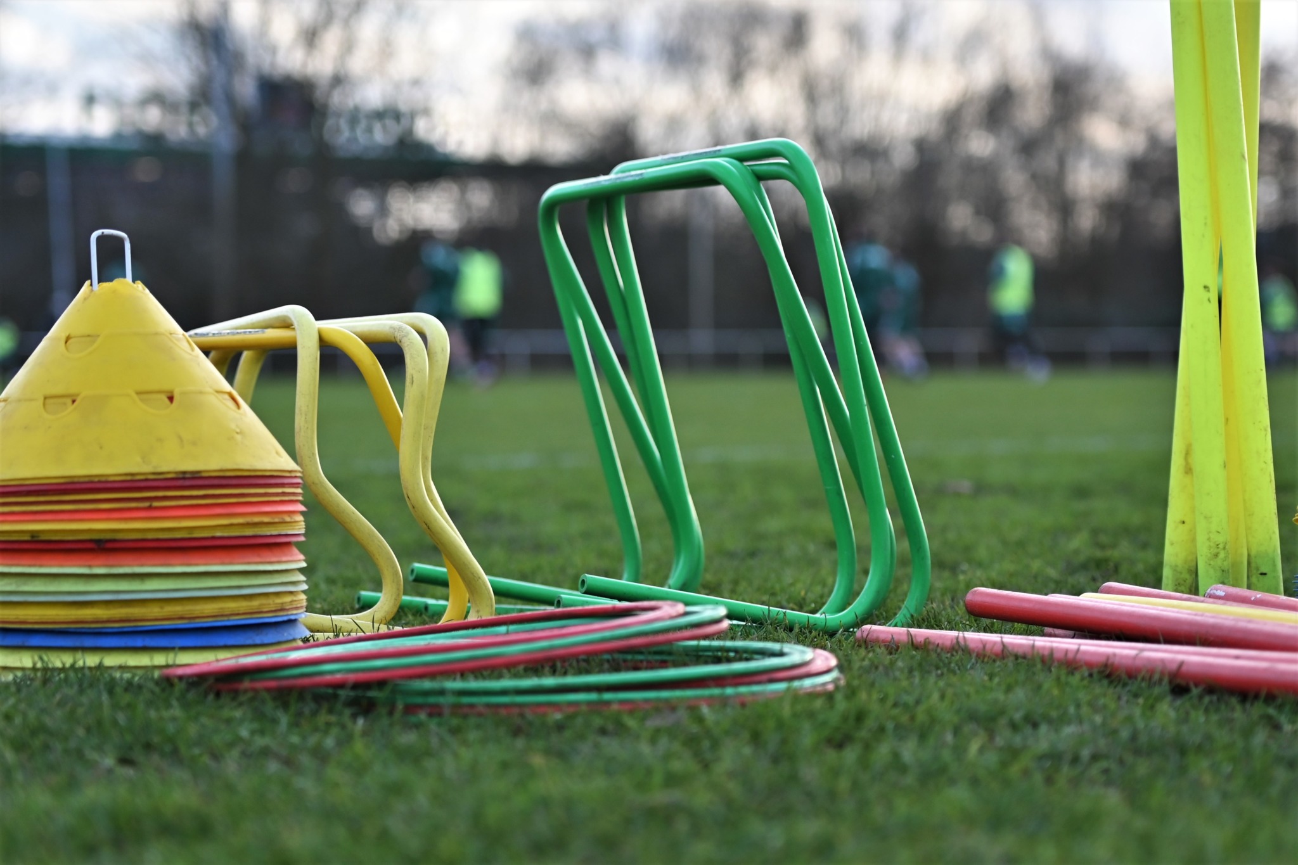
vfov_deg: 13.0
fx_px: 3785
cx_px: 649
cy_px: 432
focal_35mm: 105
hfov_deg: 19.5
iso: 250
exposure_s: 1/800
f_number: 2.8
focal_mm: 70
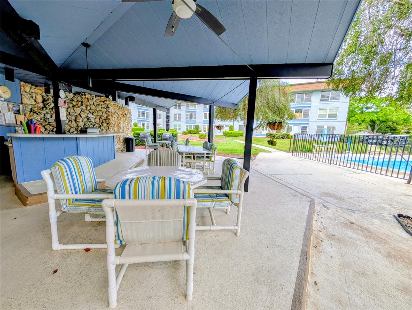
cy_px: 155
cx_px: 206
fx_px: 143
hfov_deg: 110.5
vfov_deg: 94.6
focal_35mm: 12
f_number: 1.7
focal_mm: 2.02
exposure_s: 1/914
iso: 49
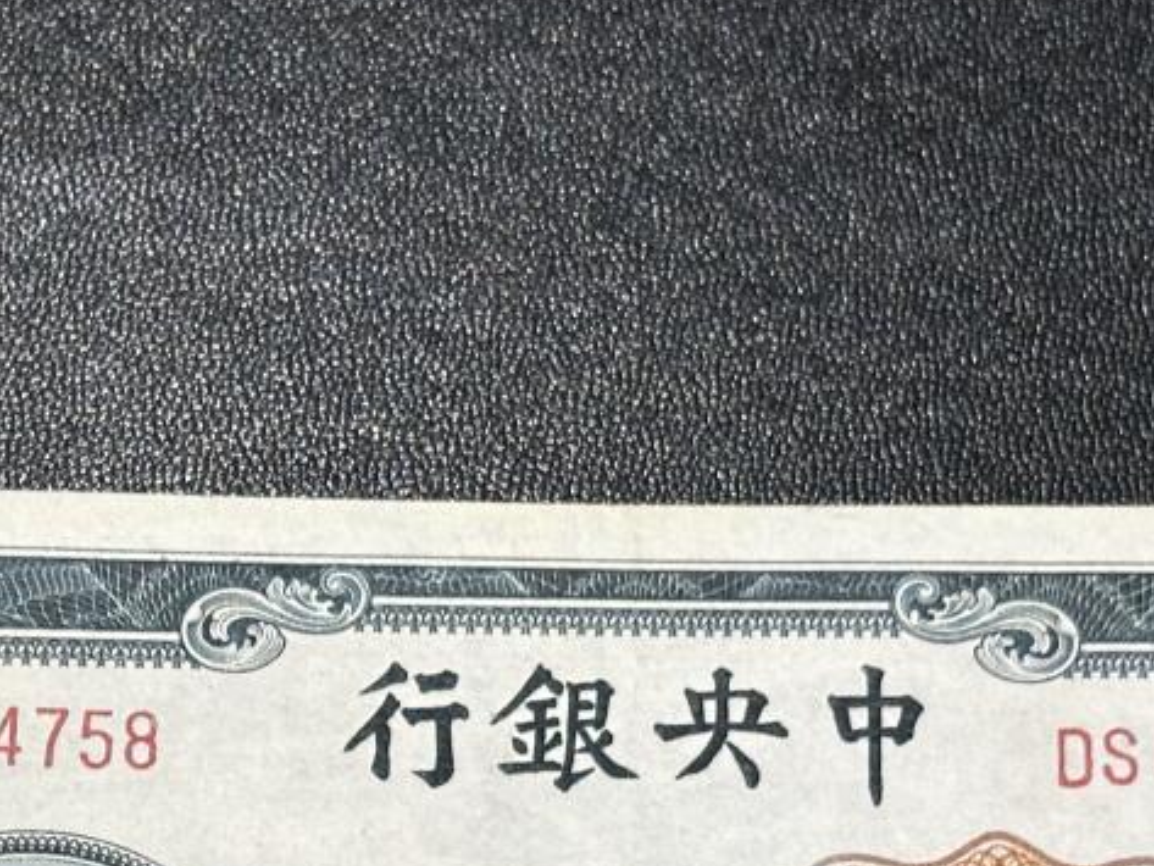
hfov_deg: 13.9
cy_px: 1129
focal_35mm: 142
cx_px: 529
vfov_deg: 10.2
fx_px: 4735
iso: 80
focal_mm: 6.86
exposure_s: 1/50
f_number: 1.78
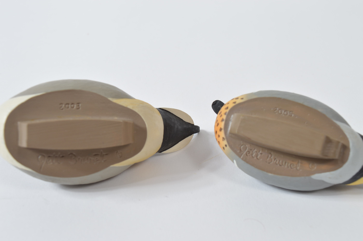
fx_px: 529
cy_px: 120
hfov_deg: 37.9
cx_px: 182
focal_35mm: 52
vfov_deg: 25.7
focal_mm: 35
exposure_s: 1/100
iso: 100
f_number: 11
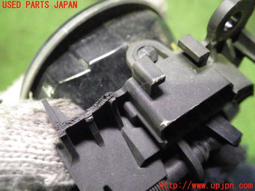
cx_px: 128
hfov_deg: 58.4
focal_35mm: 31
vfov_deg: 45.4
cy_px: 96
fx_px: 228
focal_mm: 5.5
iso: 3200
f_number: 2.3
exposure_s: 1/45
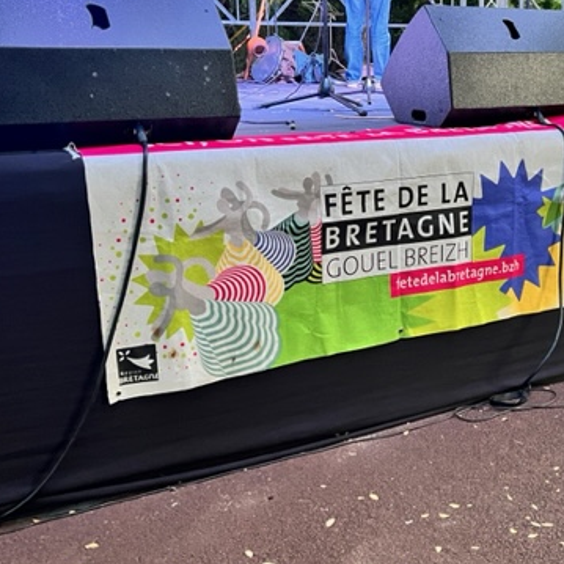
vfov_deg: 40.7
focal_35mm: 41
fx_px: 756
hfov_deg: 40.2
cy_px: 226
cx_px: 391
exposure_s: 1/60
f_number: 1.5
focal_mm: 5.7
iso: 500
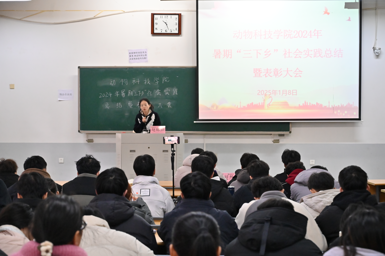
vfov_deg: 20.9
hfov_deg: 31.0
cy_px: 128
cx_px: 192
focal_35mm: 65
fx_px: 695
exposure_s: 1/160
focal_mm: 65
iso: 4000
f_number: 5.6
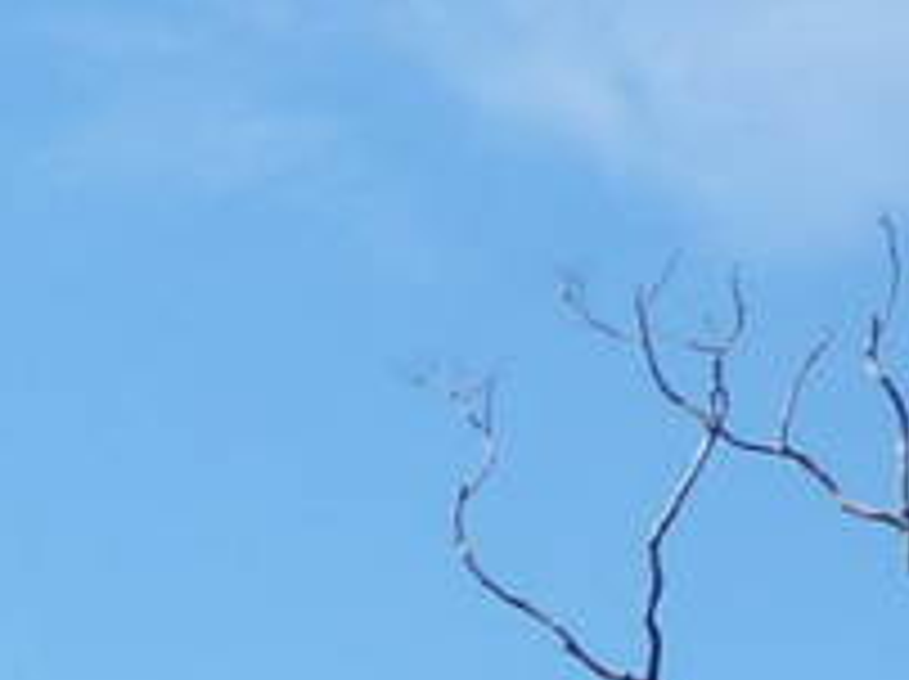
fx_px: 6033
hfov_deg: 7.2
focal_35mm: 230
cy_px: 1509
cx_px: -2182
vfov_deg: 6.2
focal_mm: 4.7
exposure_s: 1/500
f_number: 4.5
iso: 125
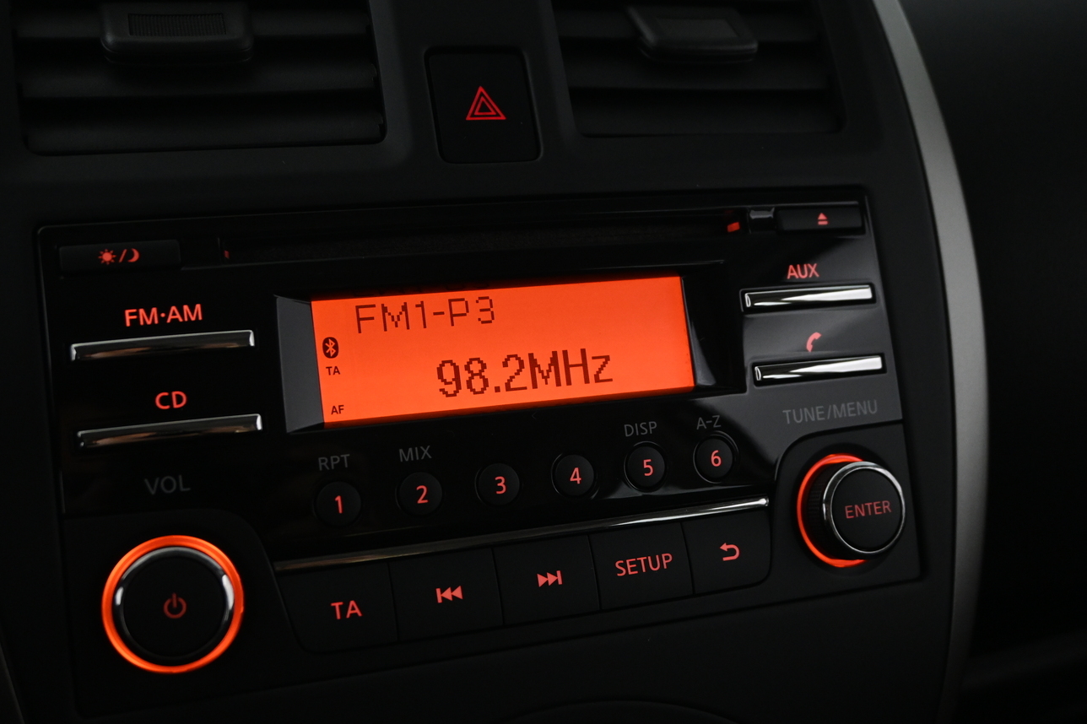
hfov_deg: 48.9
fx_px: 1196
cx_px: 525
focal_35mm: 40
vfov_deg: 33.7
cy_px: 385
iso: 1600
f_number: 4
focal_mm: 21
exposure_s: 1/40
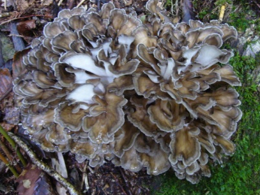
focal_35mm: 44
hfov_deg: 43.0
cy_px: 89
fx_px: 330
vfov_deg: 32.8
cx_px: 135
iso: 200
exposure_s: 1/10
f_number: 3
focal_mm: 6.6
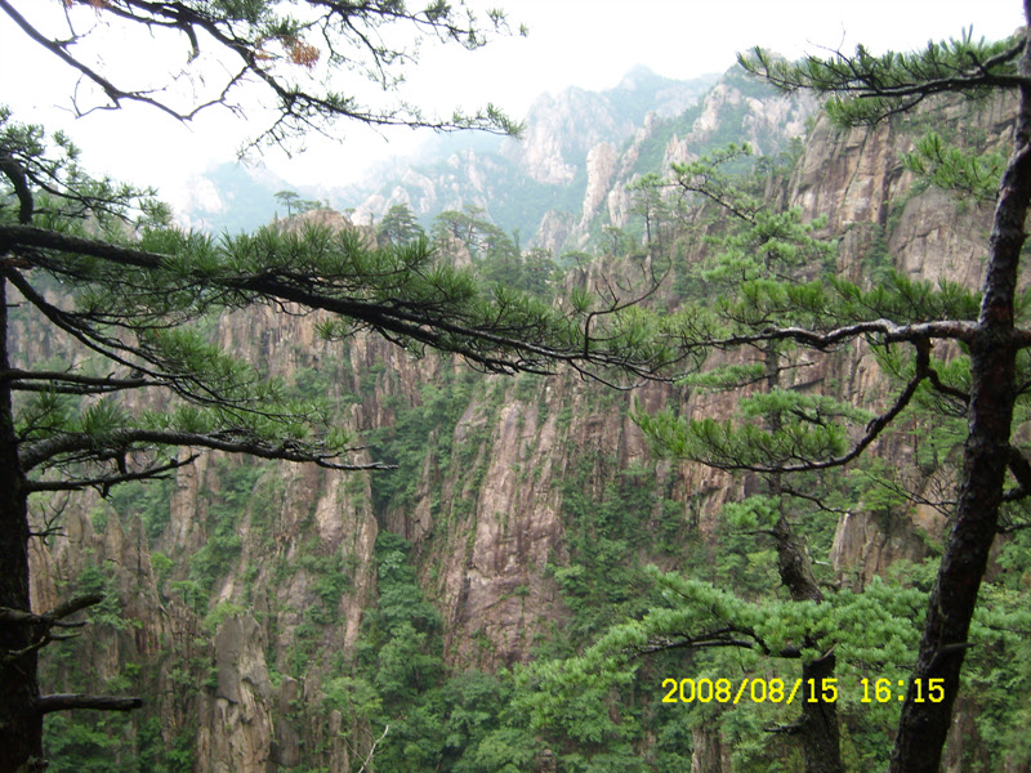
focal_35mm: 35
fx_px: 1042
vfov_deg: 40.7
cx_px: 516
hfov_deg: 52.6
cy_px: 386
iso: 50
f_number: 2.8
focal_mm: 5.8
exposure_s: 1/40
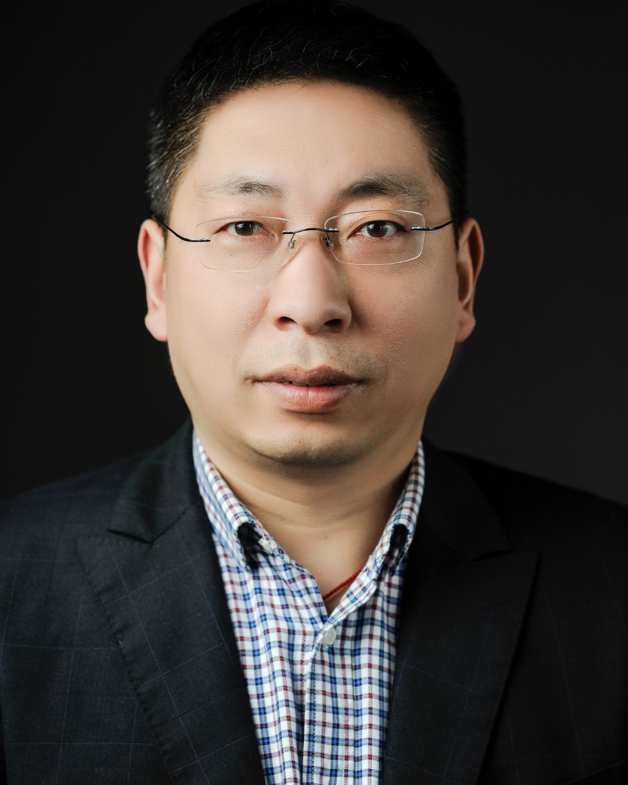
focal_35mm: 193
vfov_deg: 10.0
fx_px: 4483
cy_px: 367
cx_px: 314
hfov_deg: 8.0
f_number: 4
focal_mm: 170
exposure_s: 1/125
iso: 400
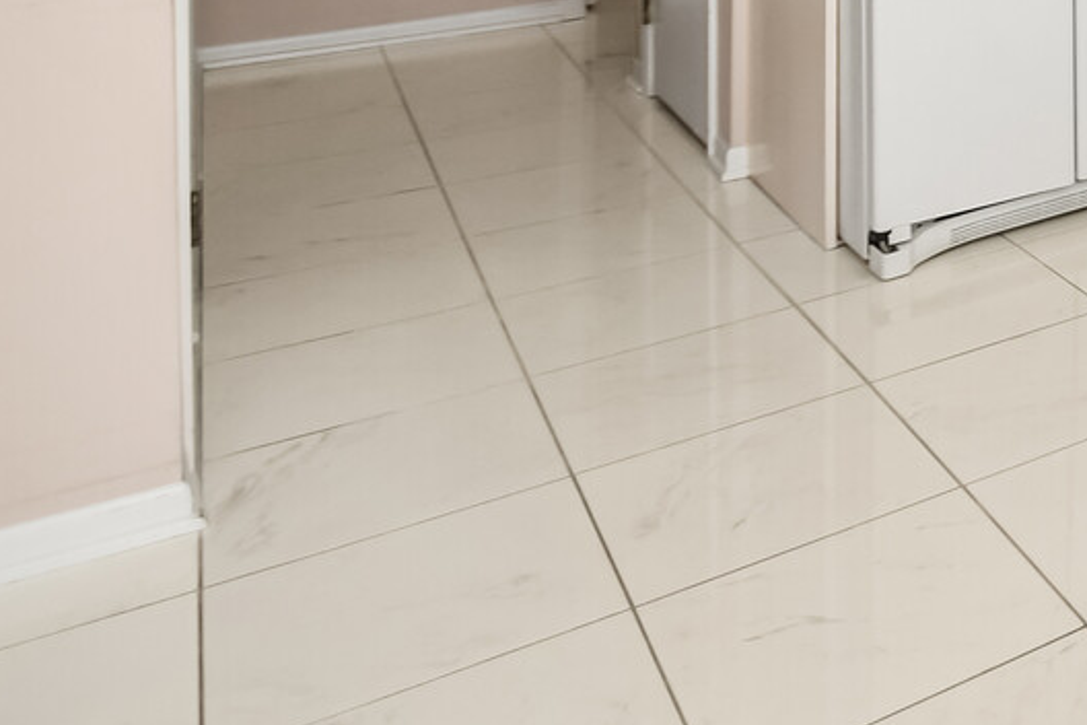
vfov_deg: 23.6
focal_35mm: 46
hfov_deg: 29.2
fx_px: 1389
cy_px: -348
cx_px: 1576
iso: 400
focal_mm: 10
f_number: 8
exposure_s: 1/1250
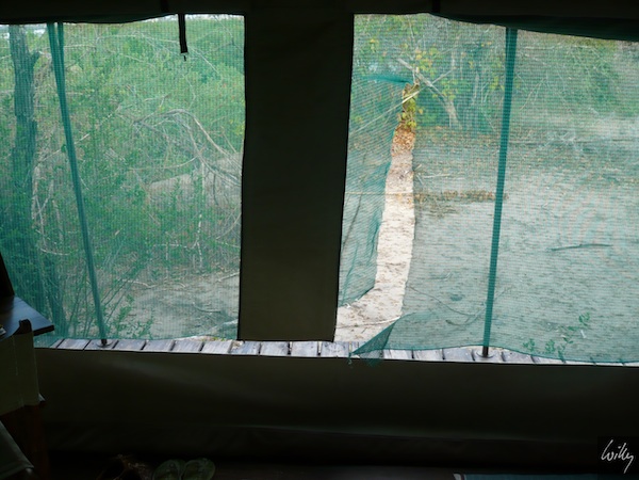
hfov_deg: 49.0
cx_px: 320
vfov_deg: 37.7
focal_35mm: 38
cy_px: 240
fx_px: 701
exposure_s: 1/125
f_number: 3.2
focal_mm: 6.2
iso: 100
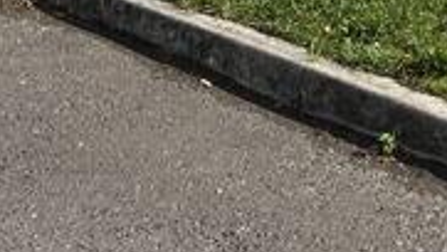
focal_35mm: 160
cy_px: -581
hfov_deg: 13.4
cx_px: 136
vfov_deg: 6.7
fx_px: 1897
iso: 50
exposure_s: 1/5319
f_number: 1.5
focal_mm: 5.7
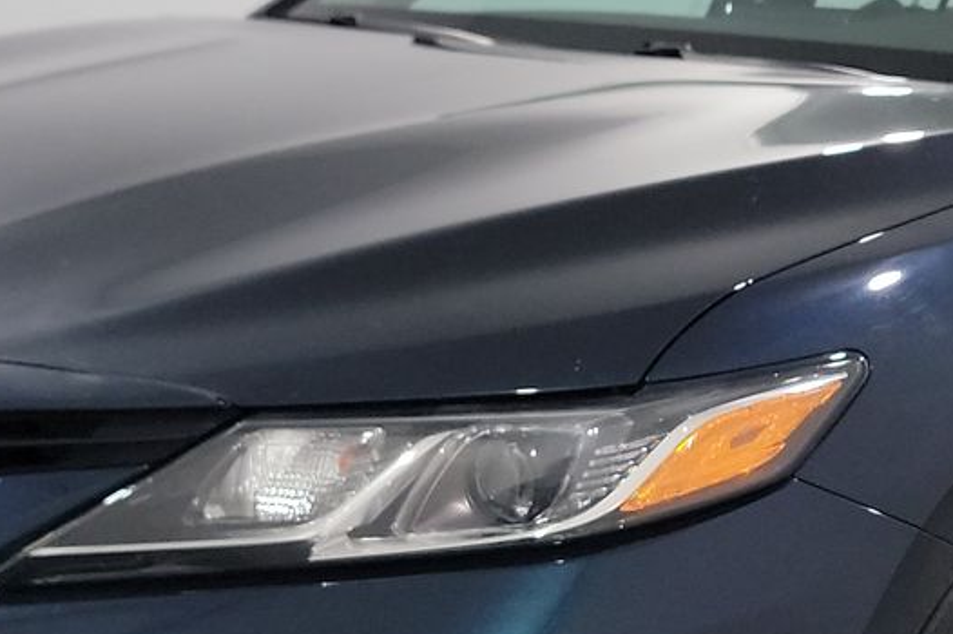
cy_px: 415
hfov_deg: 26.6
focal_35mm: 76
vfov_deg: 17.9
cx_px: 558
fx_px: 2011
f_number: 1.8
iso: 912
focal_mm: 6.7
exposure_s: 1/59
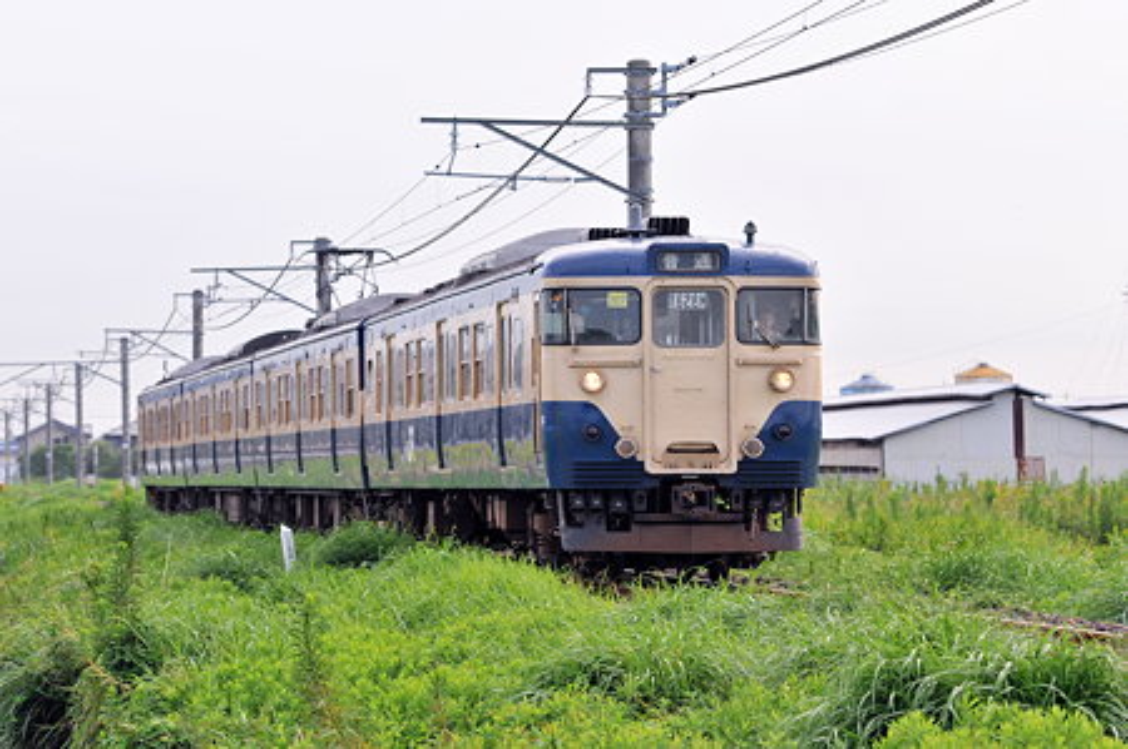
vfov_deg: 8.3
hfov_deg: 12.5
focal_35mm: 165
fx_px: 5164
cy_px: 374
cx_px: 564
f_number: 4.5
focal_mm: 110
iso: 400
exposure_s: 1/1600
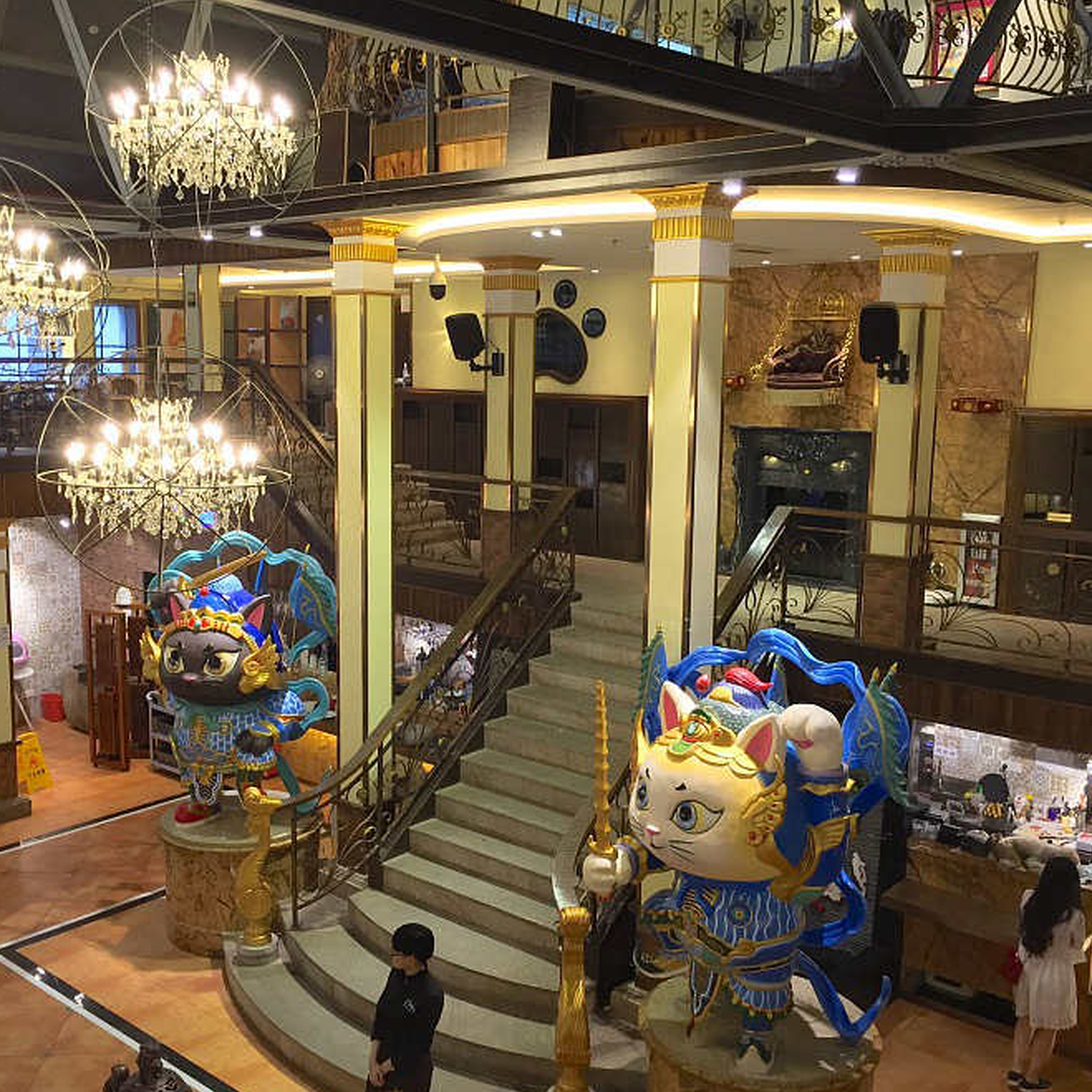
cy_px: 556
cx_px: 472
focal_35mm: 35
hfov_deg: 47.1
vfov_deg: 47.2
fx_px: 1249
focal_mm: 4.15
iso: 125
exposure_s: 1/33
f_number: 2.2
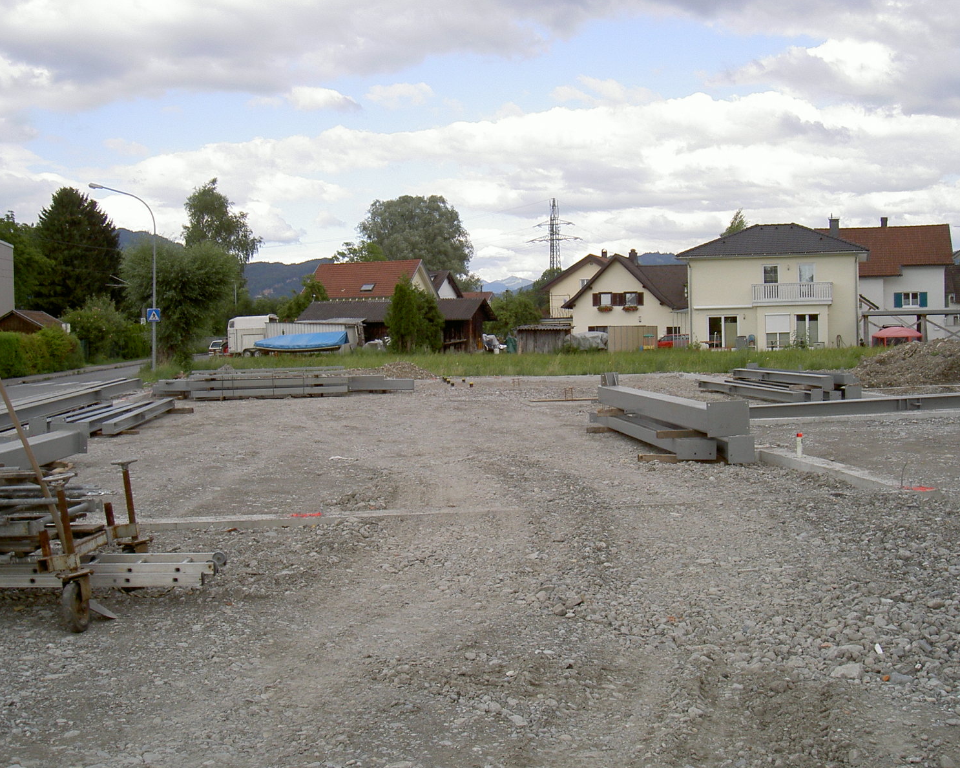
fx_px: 1165
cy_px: 381
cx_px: 483
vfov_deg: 36.5
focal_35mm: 41
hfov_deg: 44.8
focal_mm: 8
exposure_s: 1/476
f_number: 4.7
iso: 100
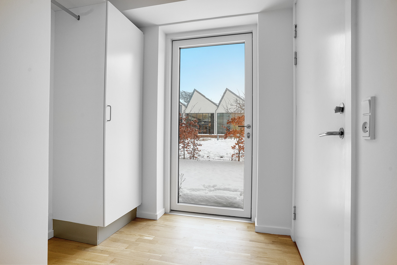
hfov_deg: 86.9
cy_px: 132
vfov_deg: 64.6
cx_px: 198
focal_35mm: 19
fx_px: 210
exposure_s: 1/13
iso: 500
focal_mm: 19
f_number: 8
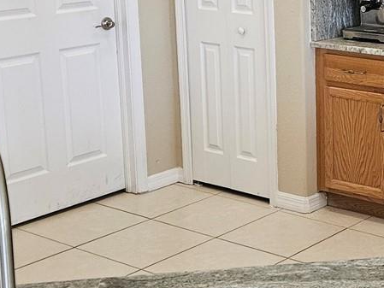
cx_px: 401
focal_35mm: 82
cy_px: 96
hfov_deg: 22.7
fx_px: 910
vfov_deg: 18.0
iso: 400
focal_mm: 5.4
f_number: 1.8
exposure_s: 1/120
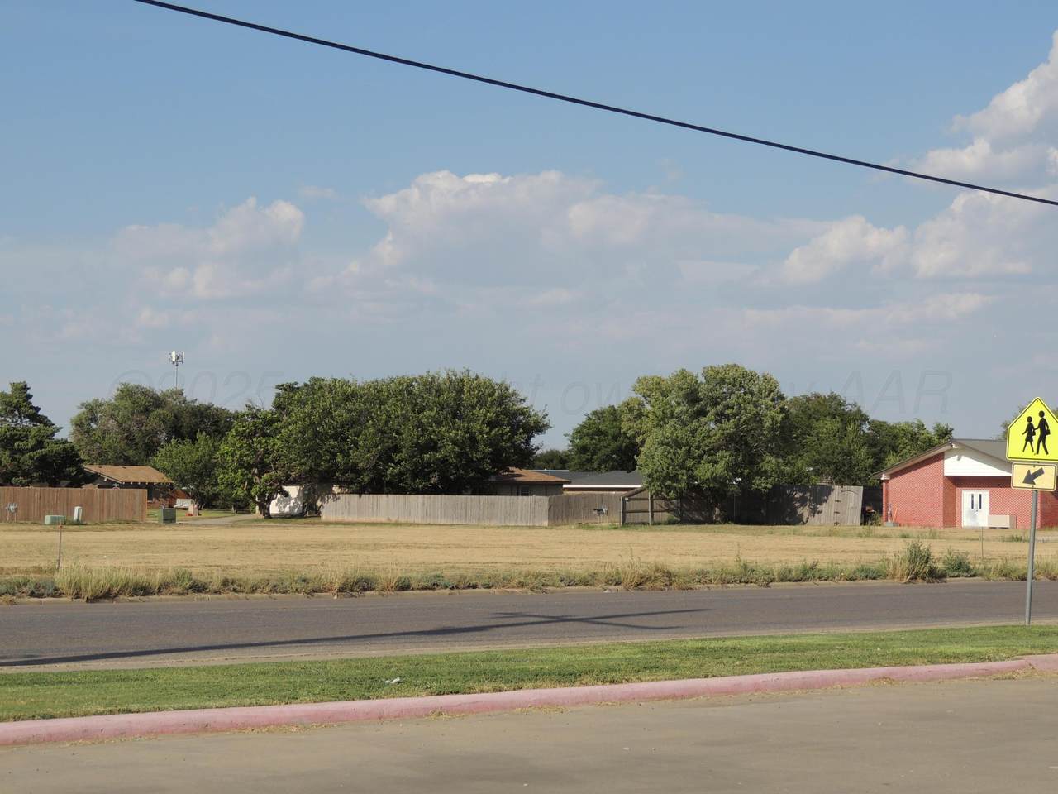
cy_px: 397
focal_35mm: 75
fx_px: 2292
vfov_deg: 19.6
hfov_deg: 26.0
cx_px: 529
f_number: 3.9
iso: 100
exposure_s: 1/1000
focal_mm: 13.3
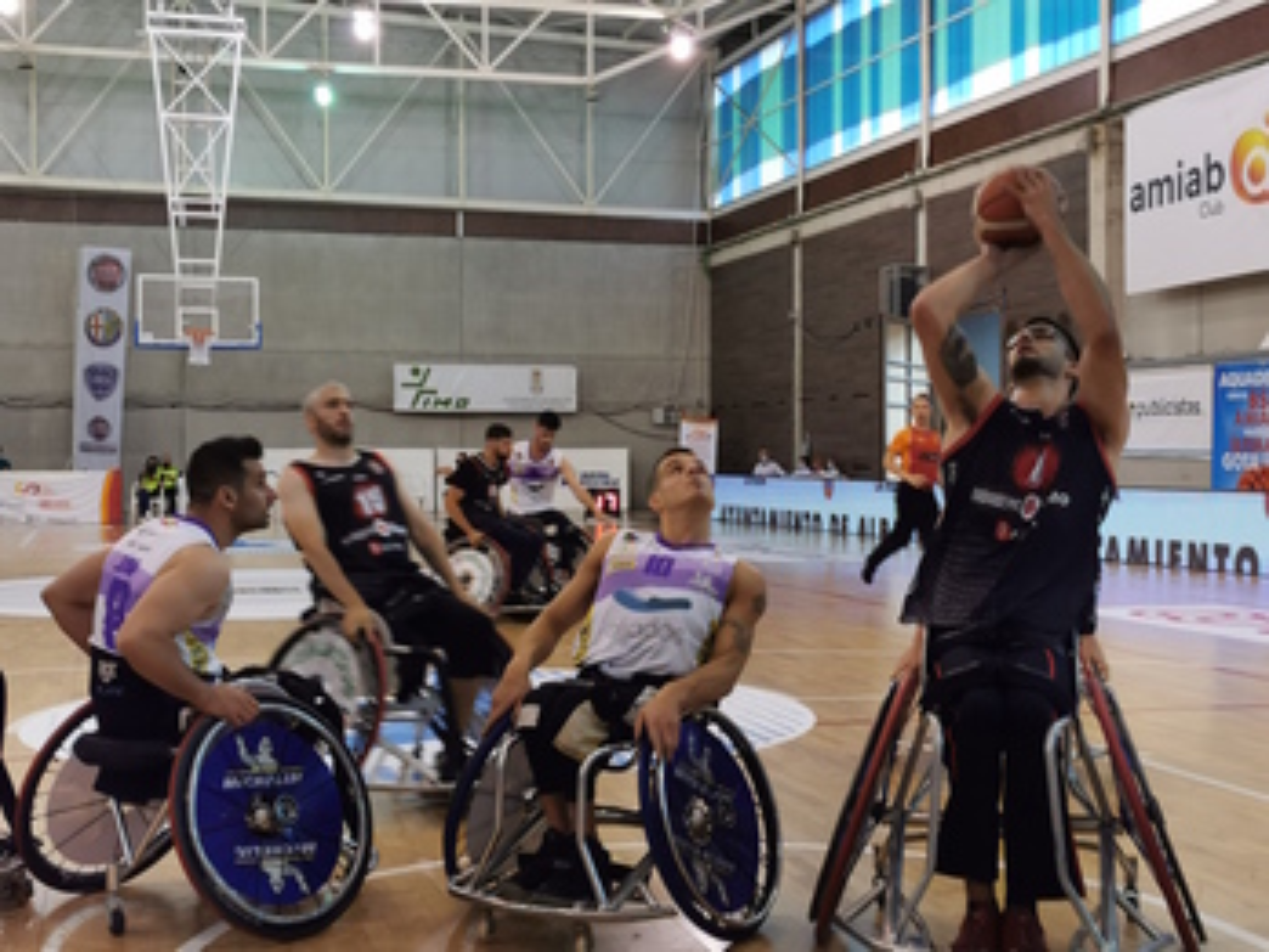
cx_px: 634
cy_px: 476
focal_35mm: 50
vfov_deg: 29.1
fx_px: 1833
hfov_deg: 38.2
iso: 125
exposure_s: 1/100
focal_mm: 5.56
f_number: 1.6
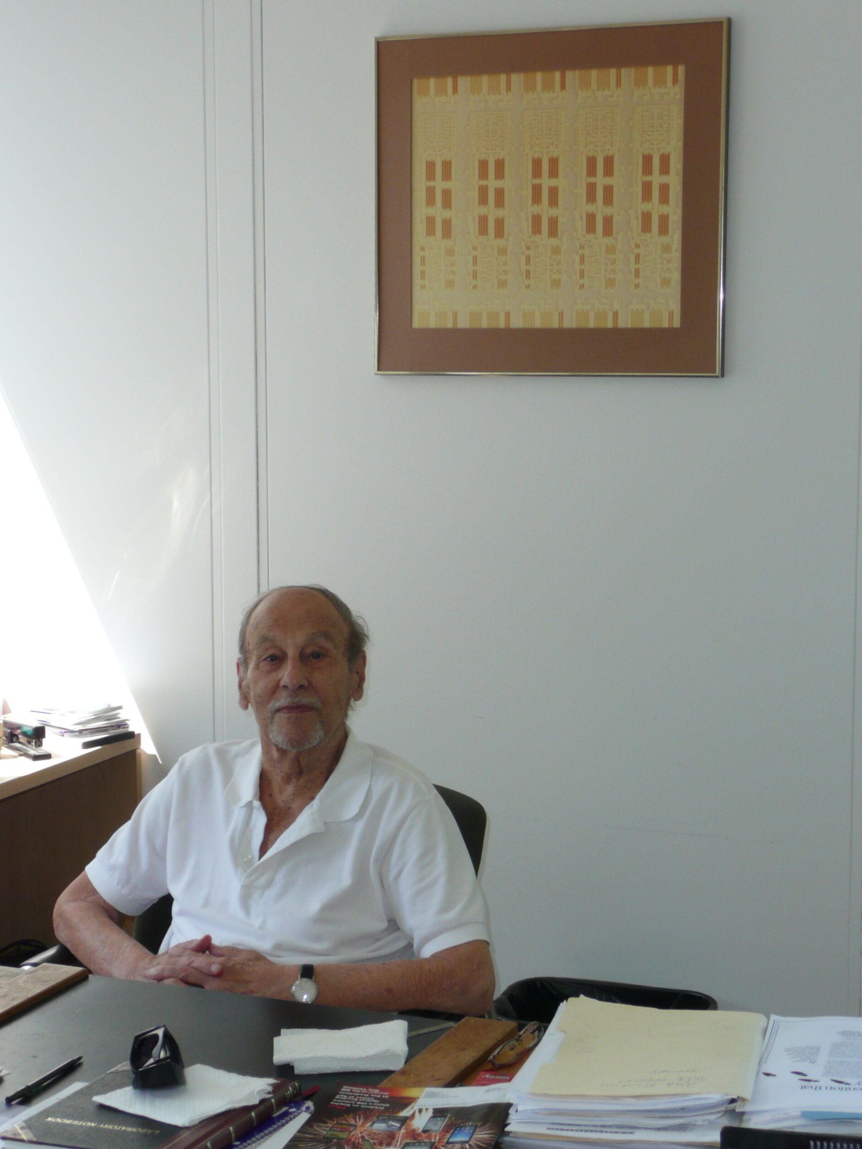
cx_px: 432
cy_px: 580
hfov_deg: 21.6
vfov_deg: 28.6
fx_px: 2257
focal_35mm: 68
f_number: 4.5
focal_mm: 11
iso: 125
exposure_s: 1/30
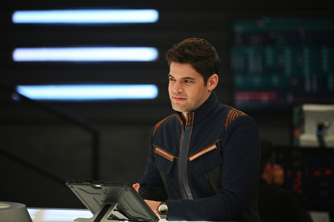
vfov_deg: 8.3
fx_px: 1529
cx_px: 167
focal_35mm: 165
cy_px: 111
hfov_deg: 12.5
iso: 2000
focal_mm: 165
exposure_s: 1/125
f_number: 2.8
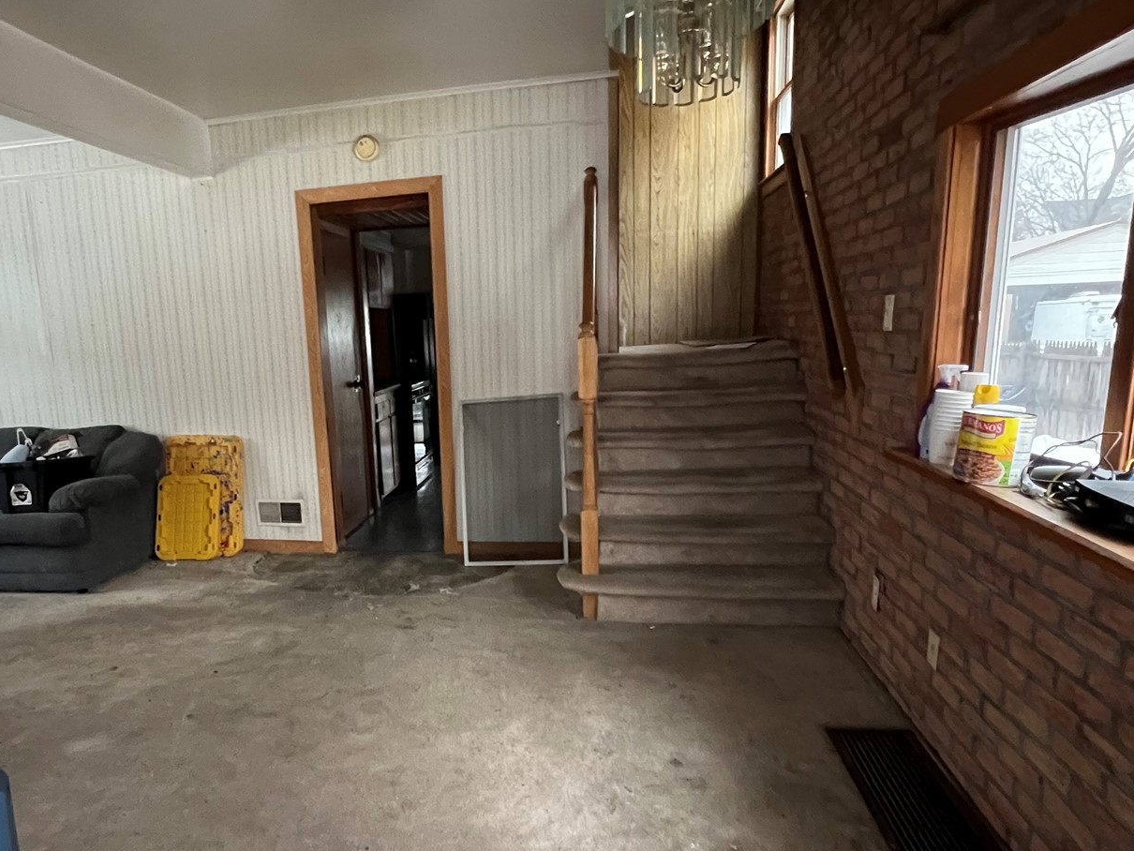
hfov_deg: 75.2
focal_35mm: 22
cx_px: 431
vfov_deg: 60.9
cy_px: 478
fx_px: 721
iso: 1000
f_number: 1.8
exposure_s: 1/47
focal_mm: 1.57
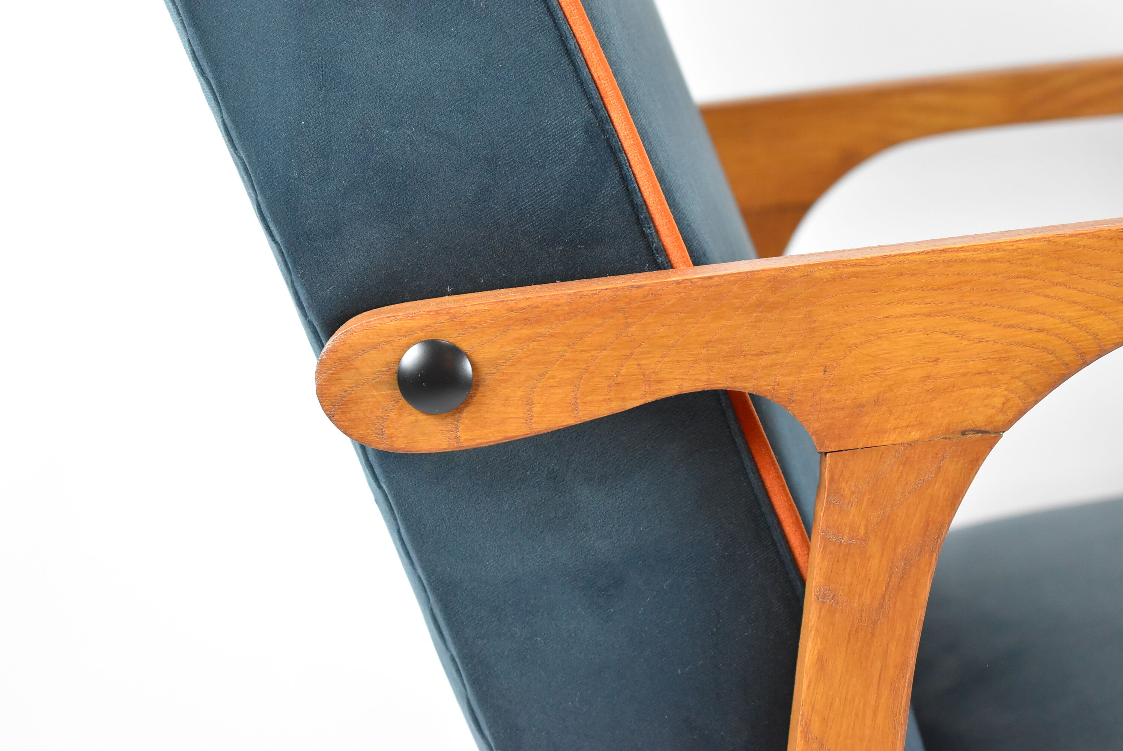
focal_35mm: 82
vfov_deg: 16.6
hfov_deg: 24.6
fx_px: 2575
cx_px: 562
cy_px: 376
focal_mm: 55
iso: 2800
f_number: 5.6
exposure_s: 1/125
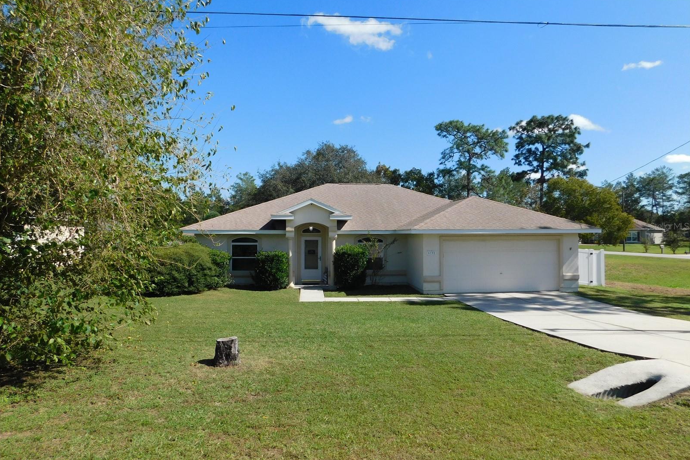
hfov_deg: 73.7
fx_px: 460
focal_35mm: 24
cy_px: 226
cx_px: 345
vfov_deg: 53.1
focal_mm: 4
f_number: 6
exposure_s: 1/500
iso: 125
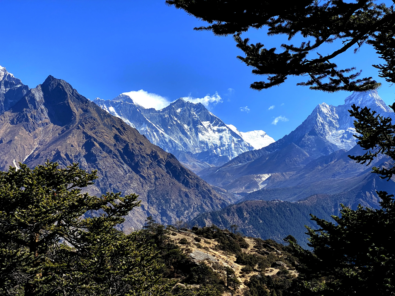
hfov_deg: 36.8
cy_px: 148
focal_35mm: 52
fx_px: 593
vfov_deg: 28.0
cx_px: 198
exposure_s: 1/1845
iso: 20
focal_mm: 6
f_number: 2
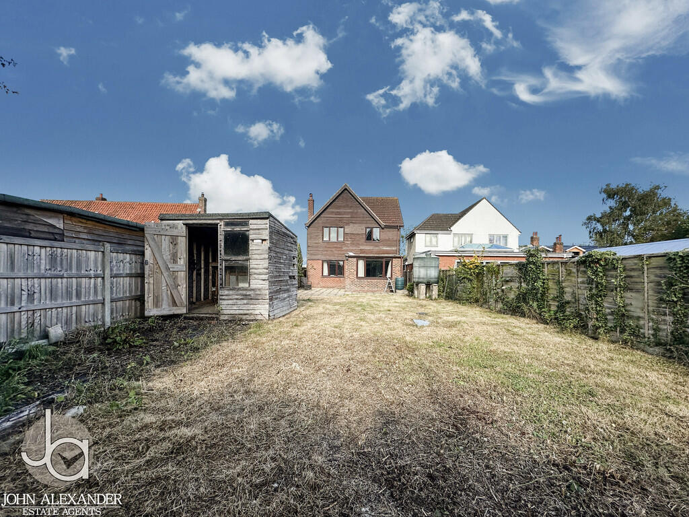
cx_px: 344
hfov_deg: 102.1
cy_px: 258
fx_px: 279
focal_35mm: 14
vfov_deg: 85.7
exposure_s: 1/1575
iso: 50
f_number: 2.2
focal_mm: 2.22
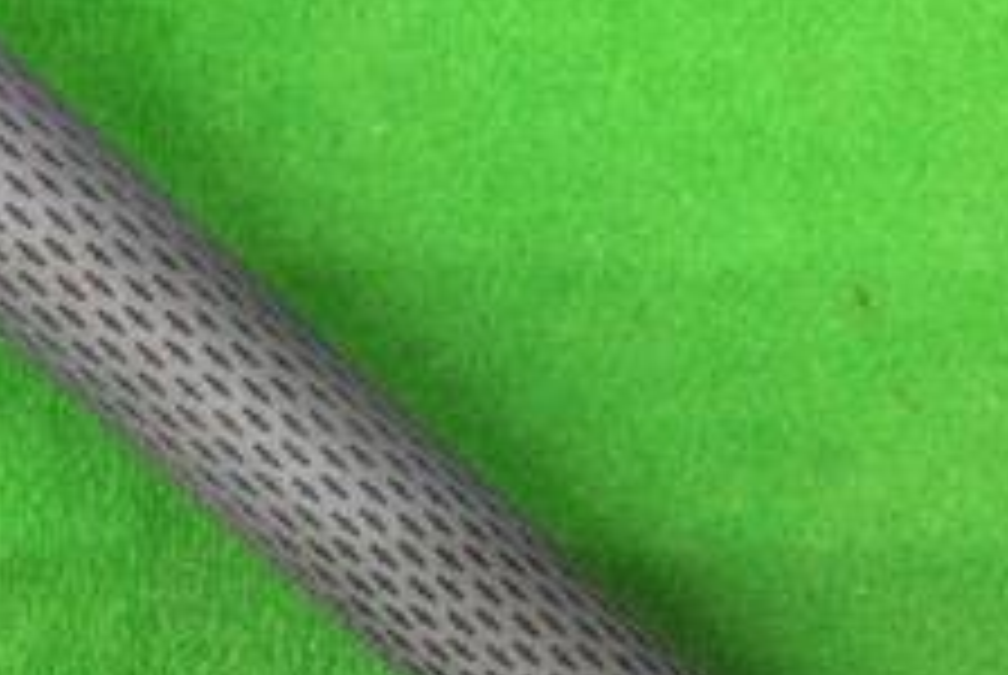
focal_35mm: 92
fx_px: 2579
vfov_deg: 14.8
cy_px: 558
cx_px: 459
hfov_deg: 22.1
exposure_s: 1/30
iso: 200
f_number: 2.4
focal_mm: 3.3
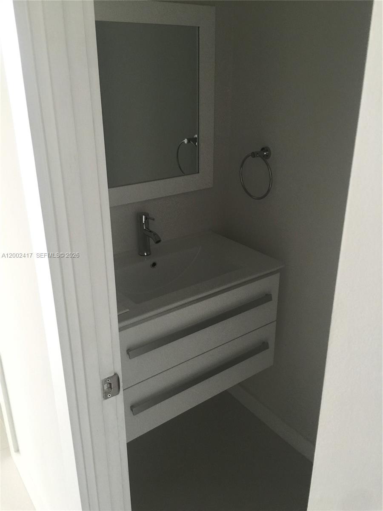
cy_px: 256
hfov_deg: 48.2
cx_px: 192
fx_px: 428
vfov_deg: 61.7
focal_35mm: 29
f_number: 2.2
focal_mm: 4.15
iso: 50
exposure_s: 1/30
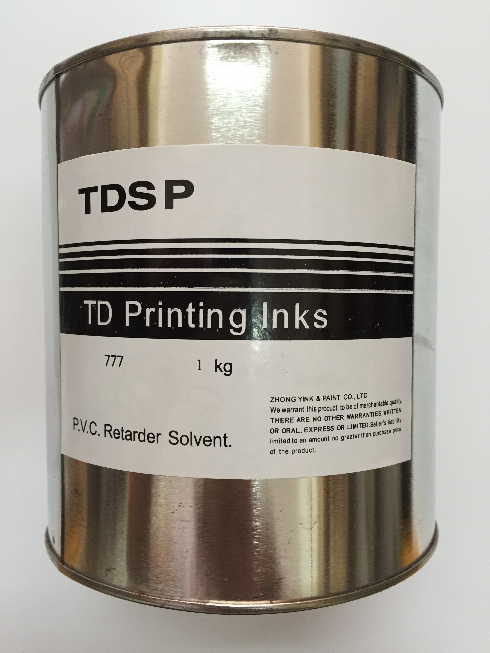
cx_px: 245
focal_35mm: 29
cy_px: 326
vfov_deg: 61.7
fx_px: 547
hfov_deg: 48.2
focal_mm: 4.15
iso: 160
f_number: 2.2
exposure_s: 1/33
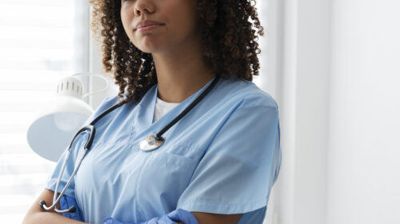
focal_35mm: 101
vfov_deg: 12.0
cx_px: 116
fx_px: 1071
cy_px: 113
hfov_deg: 21.0
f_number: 5
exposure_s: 1/320
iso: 320
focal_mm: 63
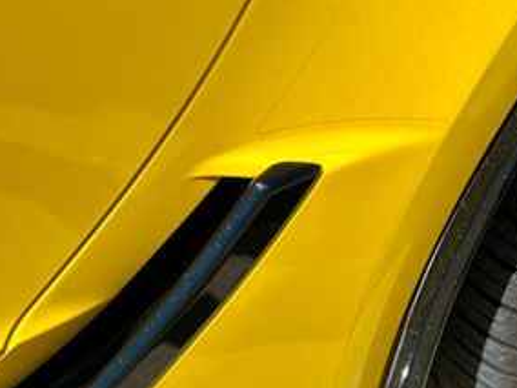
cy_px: 375
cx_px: 49
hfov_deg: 17.9
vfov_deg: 13.5
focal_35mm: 108
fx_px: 1613
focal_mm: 6.86
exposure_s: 1/7634
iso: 100
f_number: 1.78
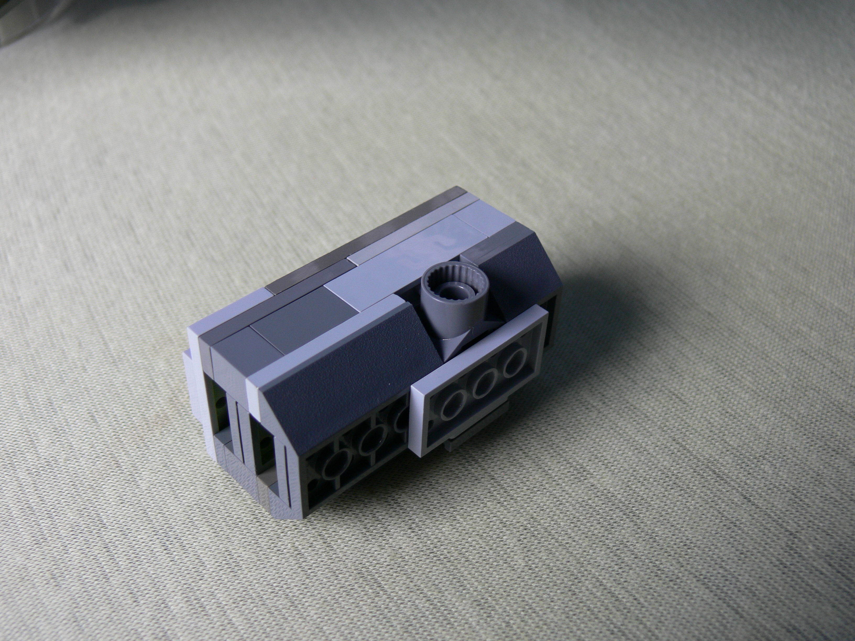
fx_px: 988
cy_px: 320
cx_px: 428
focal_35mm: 40
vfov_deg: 36.0
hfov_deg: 46.8
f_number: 2.8
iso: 80
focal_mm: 8.5
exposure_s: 1/40
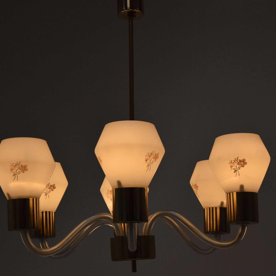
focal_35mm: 66
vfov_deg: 26.2
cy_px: 131
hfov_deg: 26.2
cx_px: 134
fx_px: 593
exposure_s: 1/1250
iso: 1600
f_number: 9
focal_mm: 31
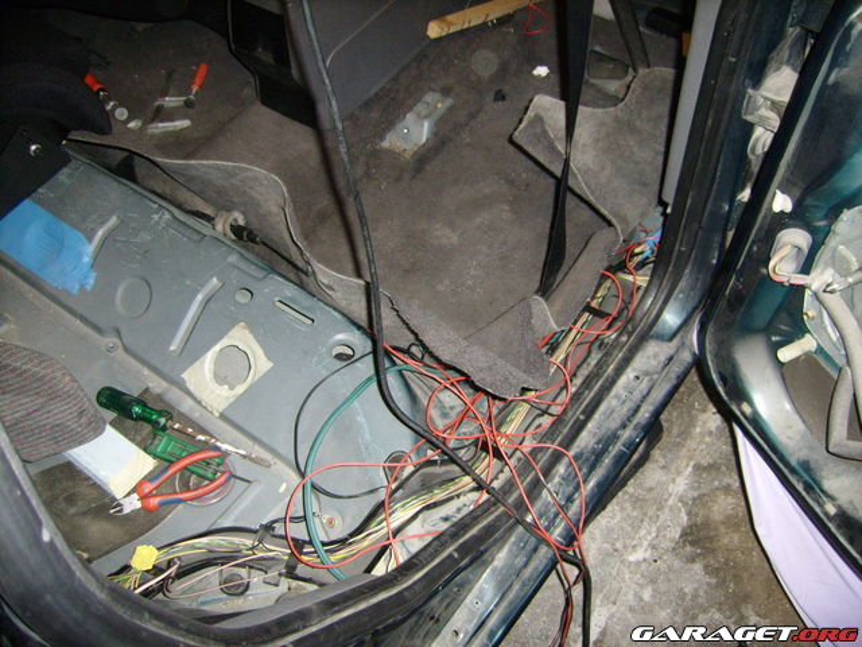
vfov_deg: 40.7
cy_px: 324
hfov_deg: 52.6
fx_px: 872
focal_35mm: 35
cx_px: 431
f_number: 2.8
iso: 218
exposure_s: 1/30
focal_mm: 5.95
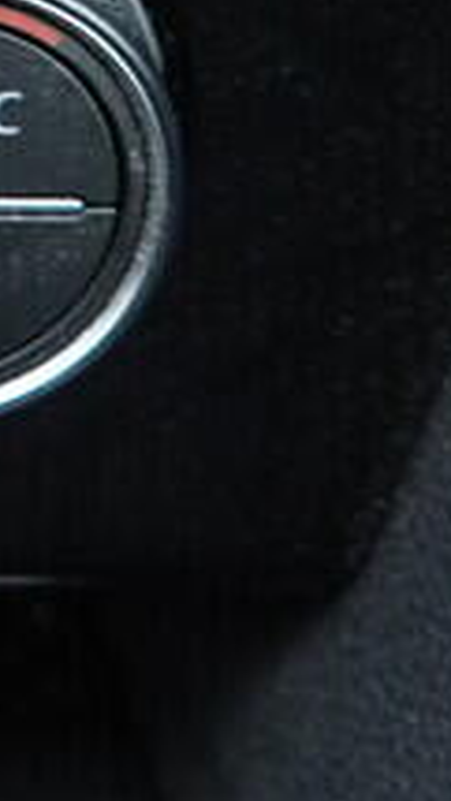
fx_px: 3825
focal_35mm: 180
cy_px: -360
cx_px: -1286
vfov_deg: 11.5
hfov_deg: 5.8
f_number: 2.8
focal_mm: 24
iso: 640
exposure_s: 1/40
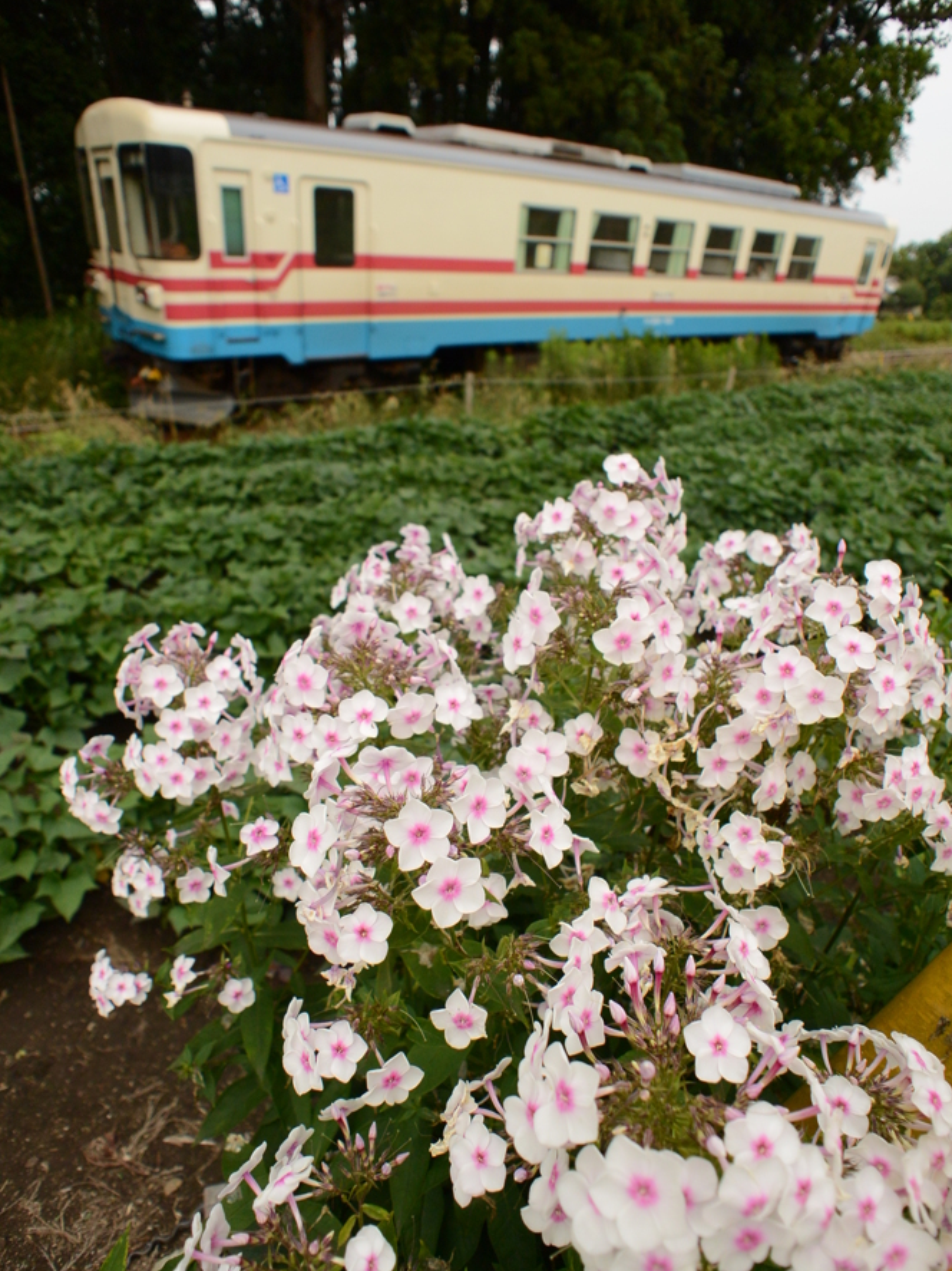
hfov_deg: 46.8
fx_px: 1101
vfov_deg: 59.9
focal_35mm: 30
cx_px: 483
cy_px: 670
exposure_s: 1/640
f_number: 2.8
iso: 160
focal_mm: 10
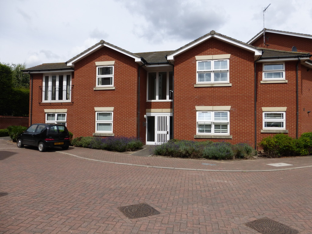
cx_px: 156
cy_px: 117
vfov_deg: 54.9
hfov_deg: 69.4
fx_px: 225
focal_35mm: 25
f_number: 4
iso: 100
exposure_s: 1/1300
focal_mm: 4.3
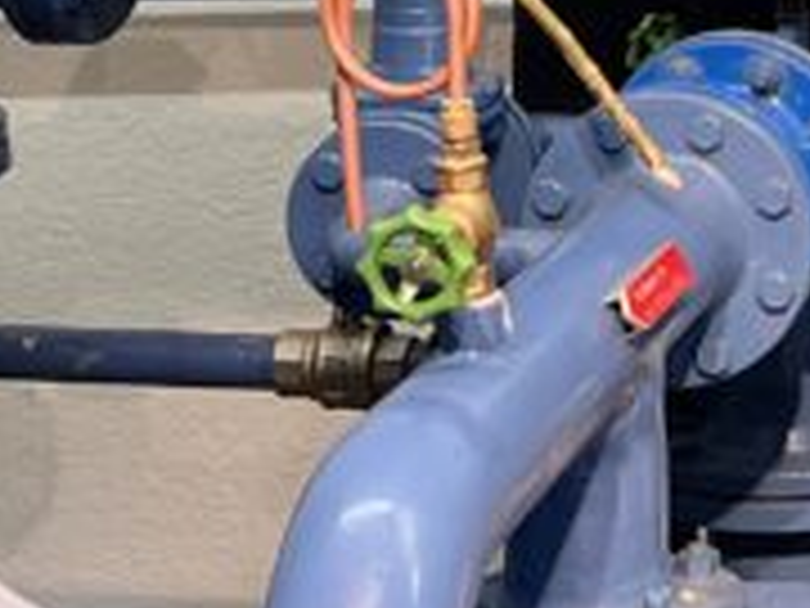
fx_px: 3463
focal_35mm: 148
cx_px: 1066
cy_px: -315
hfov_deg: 12.9
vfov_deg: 9.7
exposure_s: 1/100
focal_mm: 5.7
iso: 100
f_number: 1.5
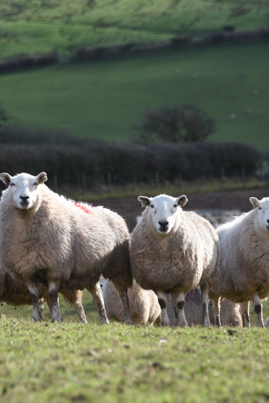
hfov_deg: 5.4
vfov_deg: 8.0
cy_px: 202
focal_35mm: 256
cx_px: 116
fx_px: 2868
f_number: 5.6
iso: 800
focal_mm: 170
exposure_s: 1/1000
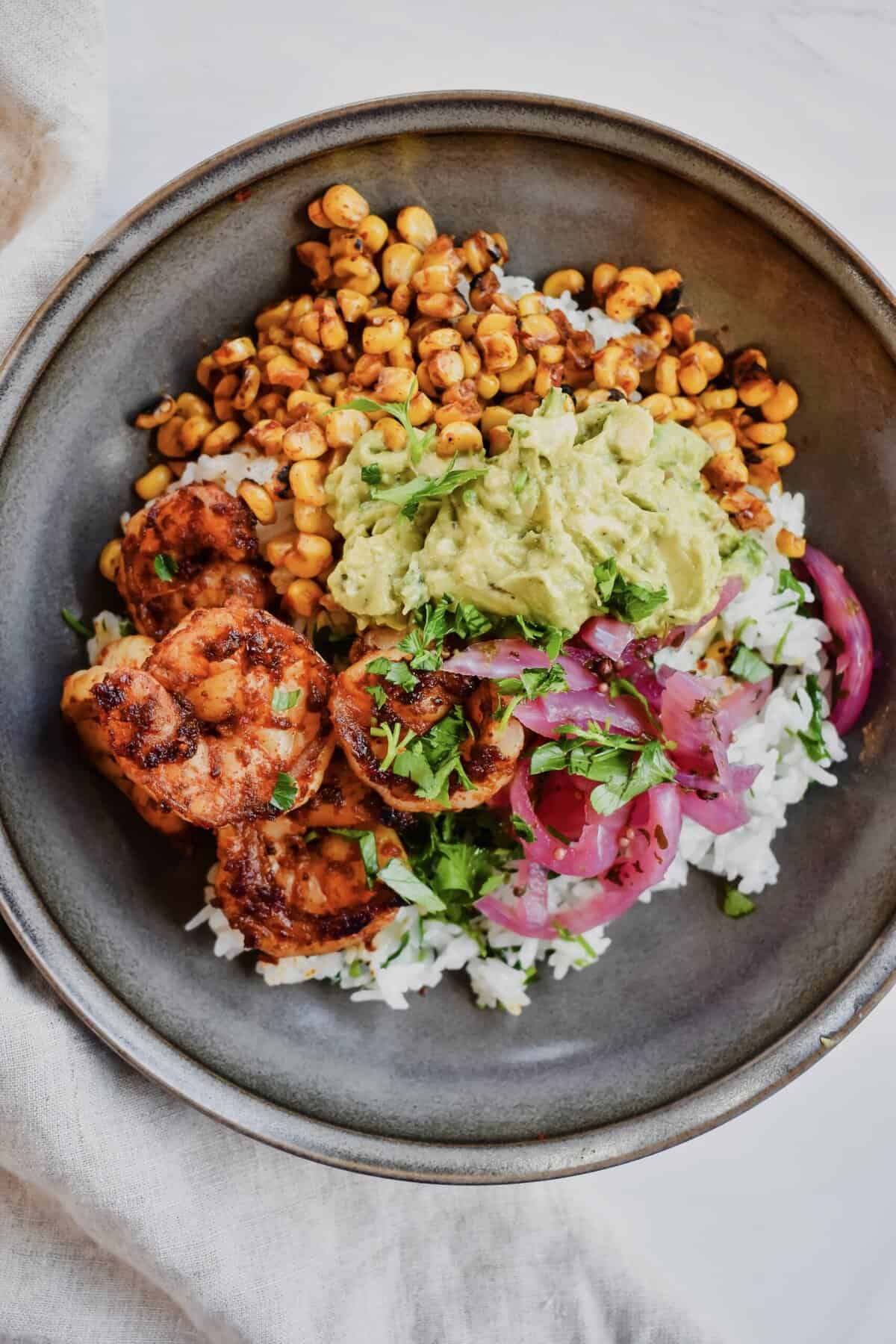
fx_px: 1568
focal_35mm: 42
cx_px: 448
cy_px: 672
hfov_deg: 31.9
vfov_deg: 46.4
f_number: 4.2
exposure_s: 1/60
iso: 400
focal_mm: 28
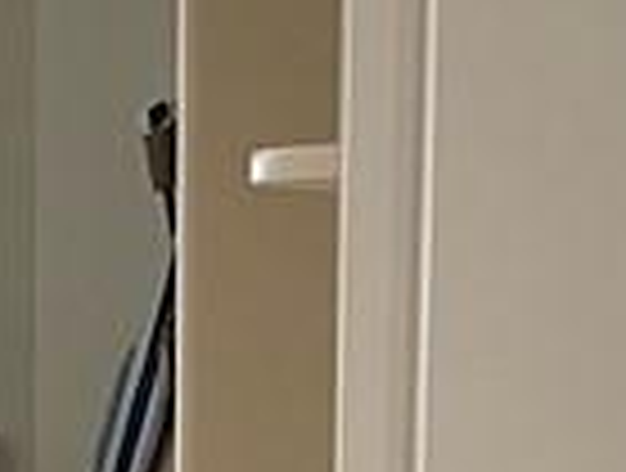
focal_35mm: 191
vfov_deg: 7.4
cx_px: 185
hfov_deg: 10.3
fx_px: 3463
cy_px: 1070
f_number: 1.6
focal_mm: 4.2
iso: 160
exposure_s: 1/60
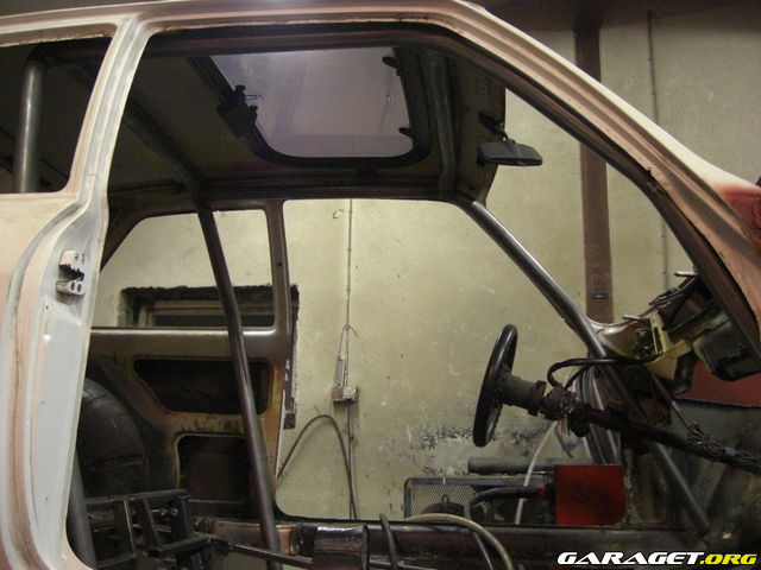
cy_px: 285
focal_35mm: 38
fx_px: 835
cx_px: 380
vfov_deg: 37.7
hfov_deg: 49.0
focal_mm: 7.9
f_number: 2.8
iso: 800
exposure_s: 1/50
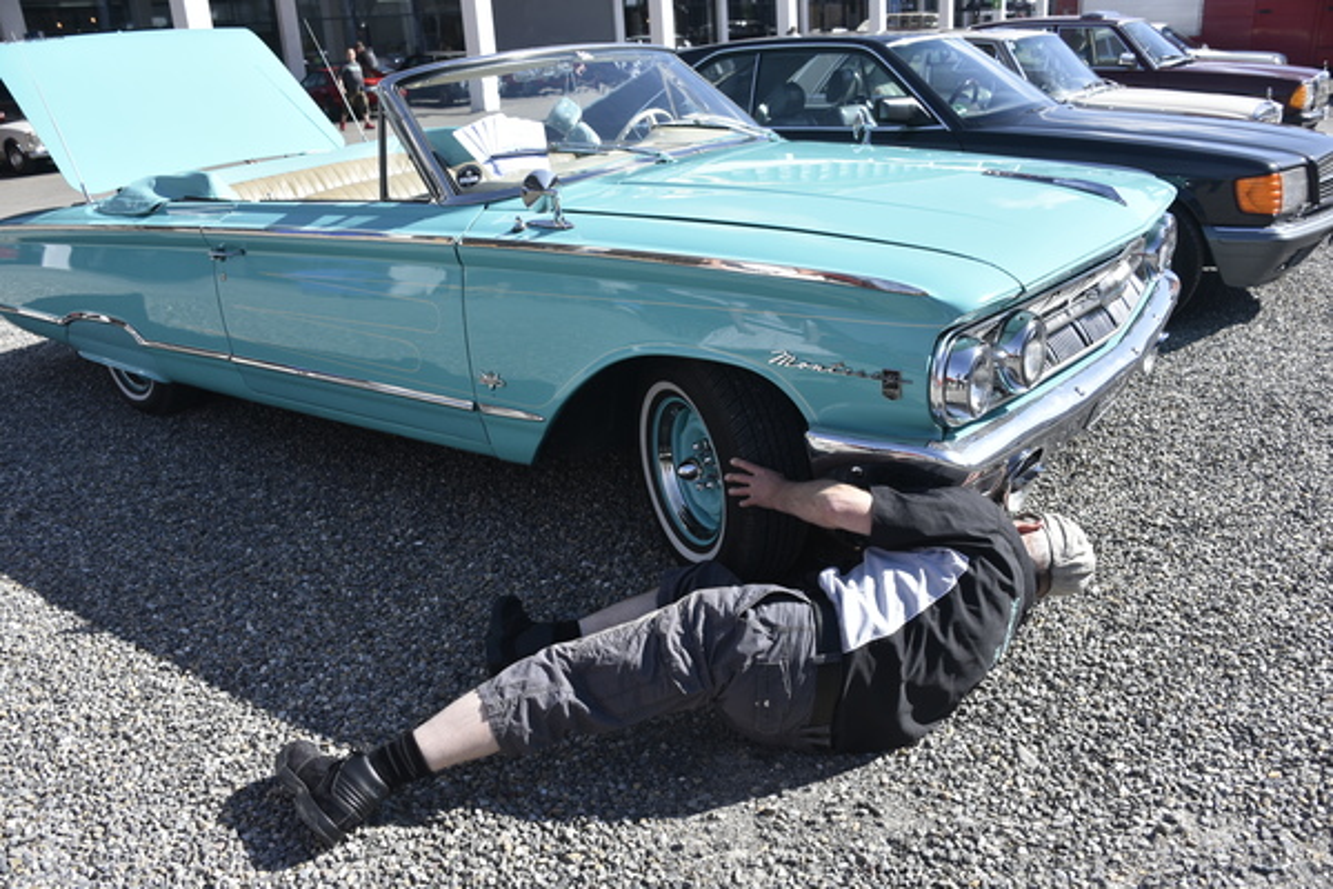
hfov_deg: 65.5
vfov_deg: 46.4
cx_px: 666
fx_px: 1037
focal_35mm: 28
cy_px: 444
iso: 400
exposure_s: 1/1000
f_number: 6.3
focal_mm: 28
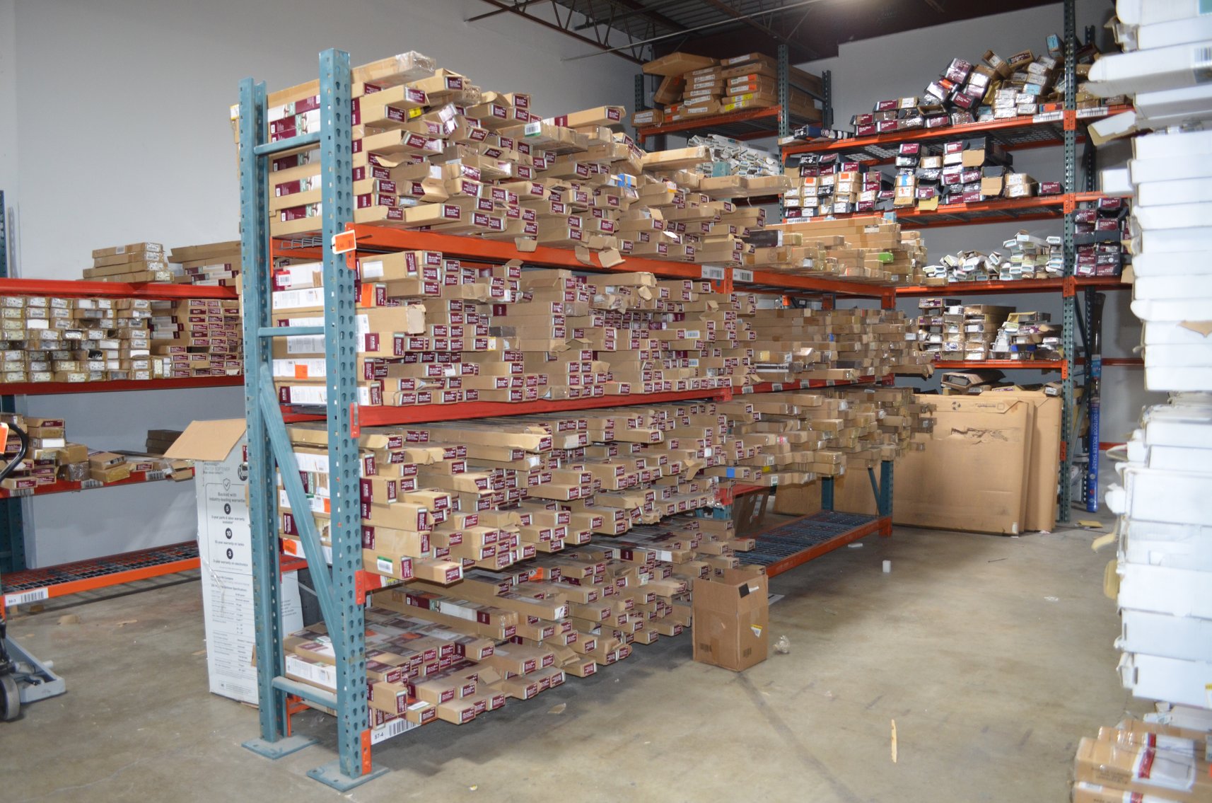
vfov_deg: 47.7
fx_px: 907
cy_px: 402
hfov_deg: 67.5
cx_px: 606
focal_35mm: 27
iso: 800
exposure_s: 1/60
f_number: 3.5
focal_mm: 18
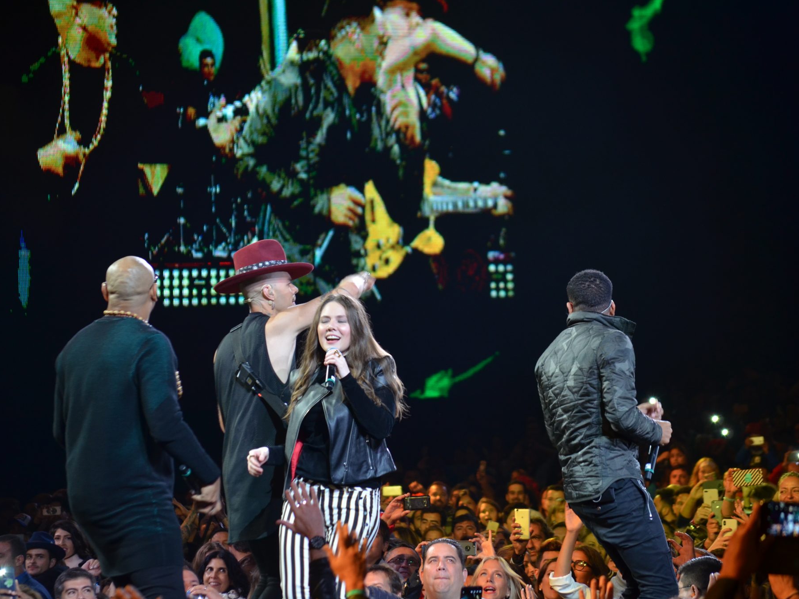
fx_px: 4386
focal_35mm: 190
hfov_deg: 10.4
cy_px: 300
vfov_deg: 7.8
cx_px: 382
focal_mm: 116
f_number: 4.8
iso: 800
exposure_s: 1/125
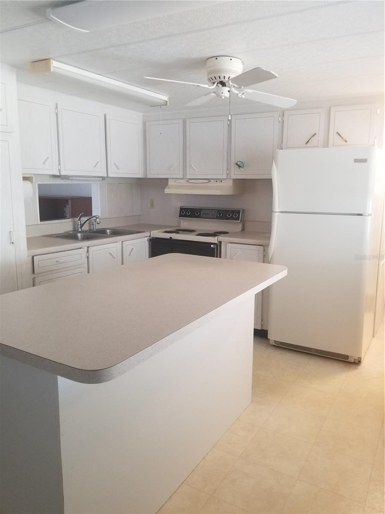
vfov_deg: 67.3
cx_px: 192
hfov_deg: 53.1
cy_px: 257
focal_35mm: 26
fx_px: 386
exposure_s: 1/40
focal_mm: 4.25
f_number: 1.7
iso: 160
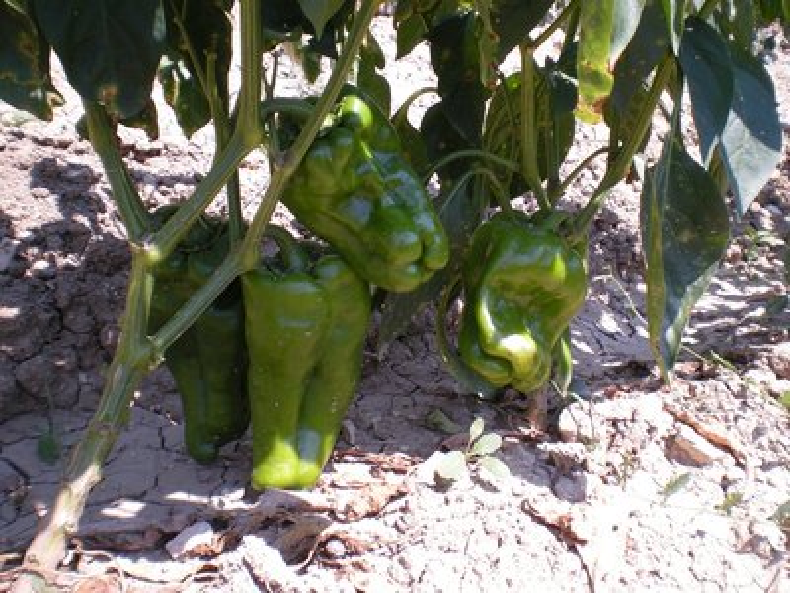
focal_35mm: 38
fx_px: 867
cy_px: 296
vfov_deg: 37.7
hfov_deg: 49.0
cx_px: 395
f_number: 4.6
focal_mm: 6.3
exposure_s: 1/216
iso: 64
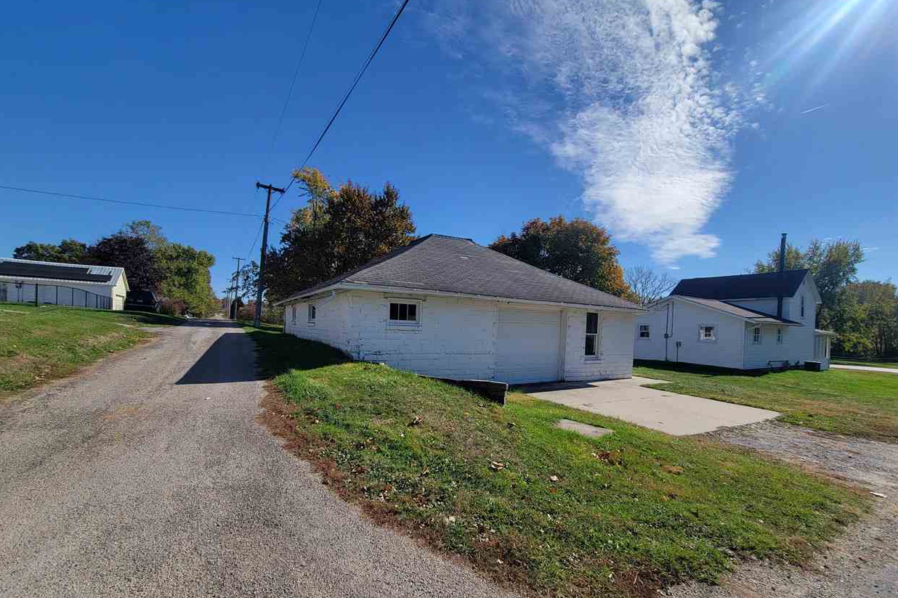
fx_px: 349
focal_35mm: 14
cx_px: 440
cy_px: 339
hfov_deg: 104.2
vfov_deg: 80.8
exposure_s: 1/2384
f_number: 2.2
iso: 50
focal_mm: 2.2
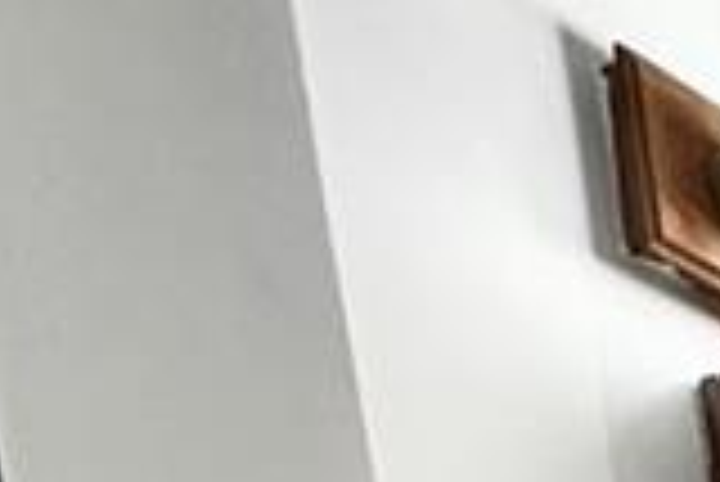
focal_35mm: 109
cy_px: 1797
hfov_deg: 13.0
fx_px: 2182
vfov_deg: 8.4
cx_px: 1840
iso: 200
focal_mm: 2.22
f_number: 2.2
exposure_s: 1/120
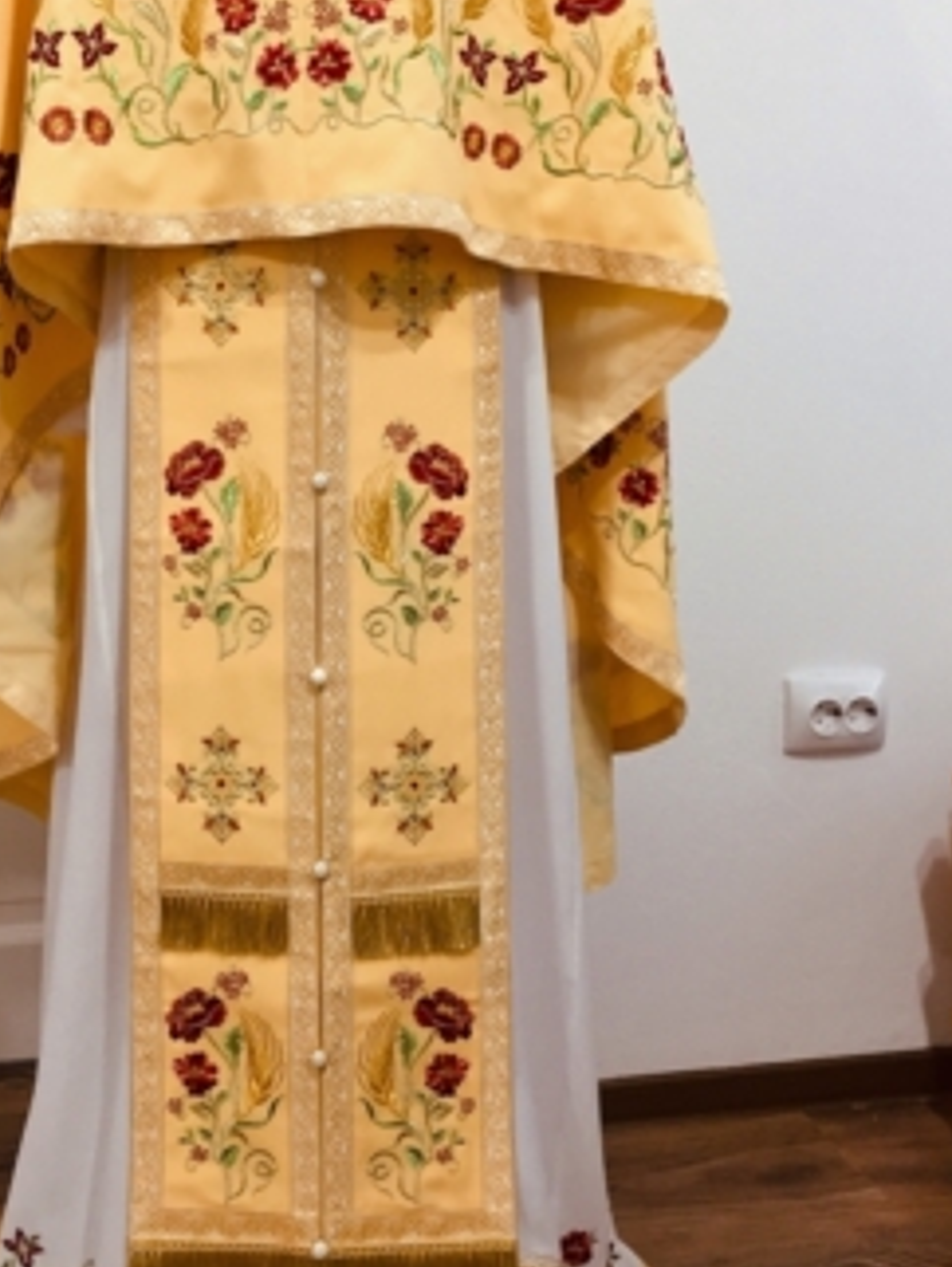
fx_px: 1648
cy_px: 476
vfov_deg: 41.7
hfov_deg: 31.9
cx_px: 313
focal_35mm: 45
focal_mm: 4.15
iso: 125
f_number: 2.2
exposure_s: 1/33
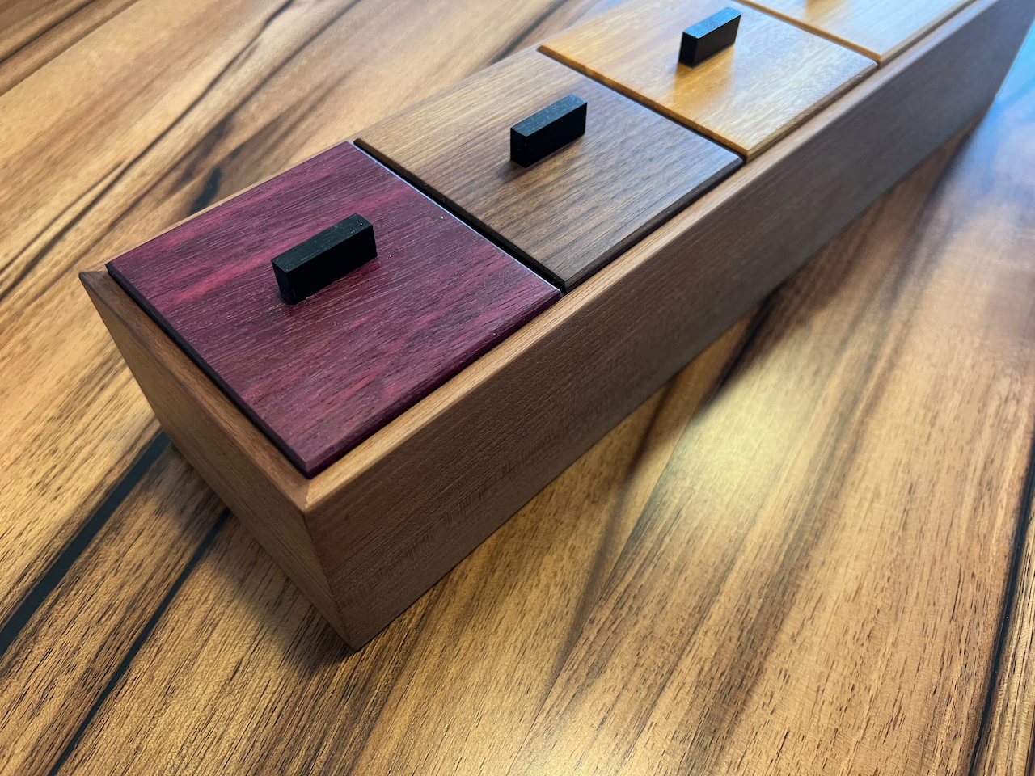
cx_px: 518
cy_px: 388
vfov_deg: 53.1
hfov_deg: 67.3
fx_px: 777
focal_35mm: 26
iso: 200
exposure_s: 1/50
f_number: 1.5
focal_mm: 5.7
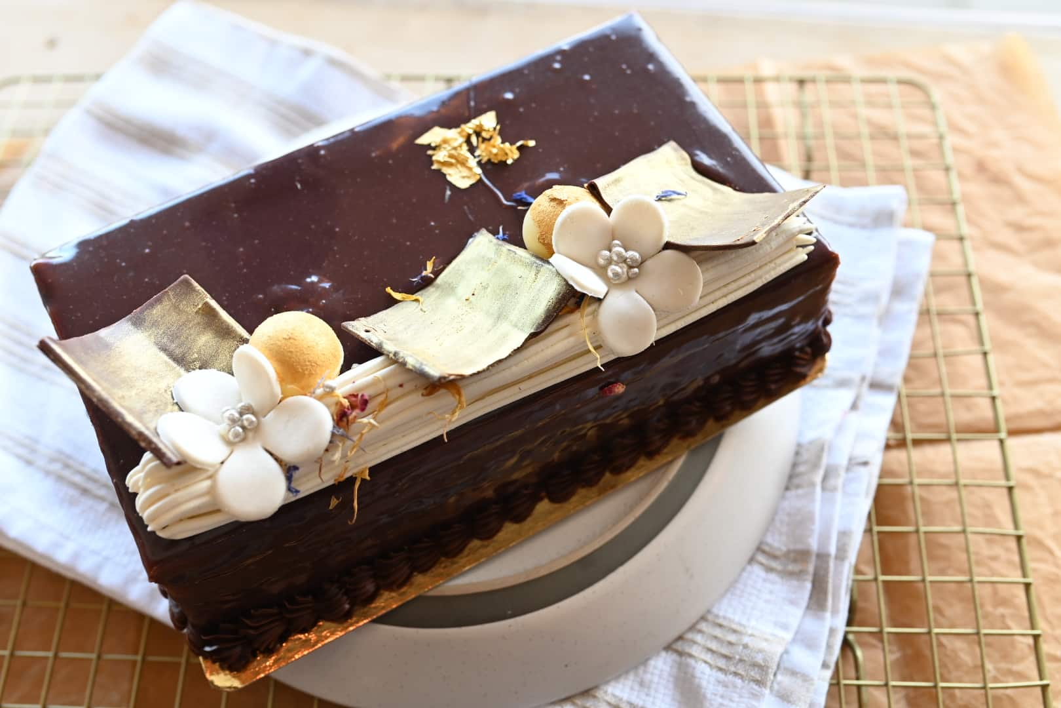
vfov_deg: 37.9
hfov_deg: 54.4
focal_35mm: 35
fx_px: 1031
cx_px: 530
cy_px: 354
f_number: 4.5
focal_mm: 35
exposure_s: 1/125
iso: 640
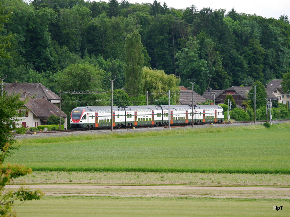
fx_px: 1676
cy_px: 108
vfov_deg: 7.4
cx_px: 145
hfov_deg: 9.9
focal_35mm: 200
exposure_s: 1/400
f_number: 4.5
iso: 160
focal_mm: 100
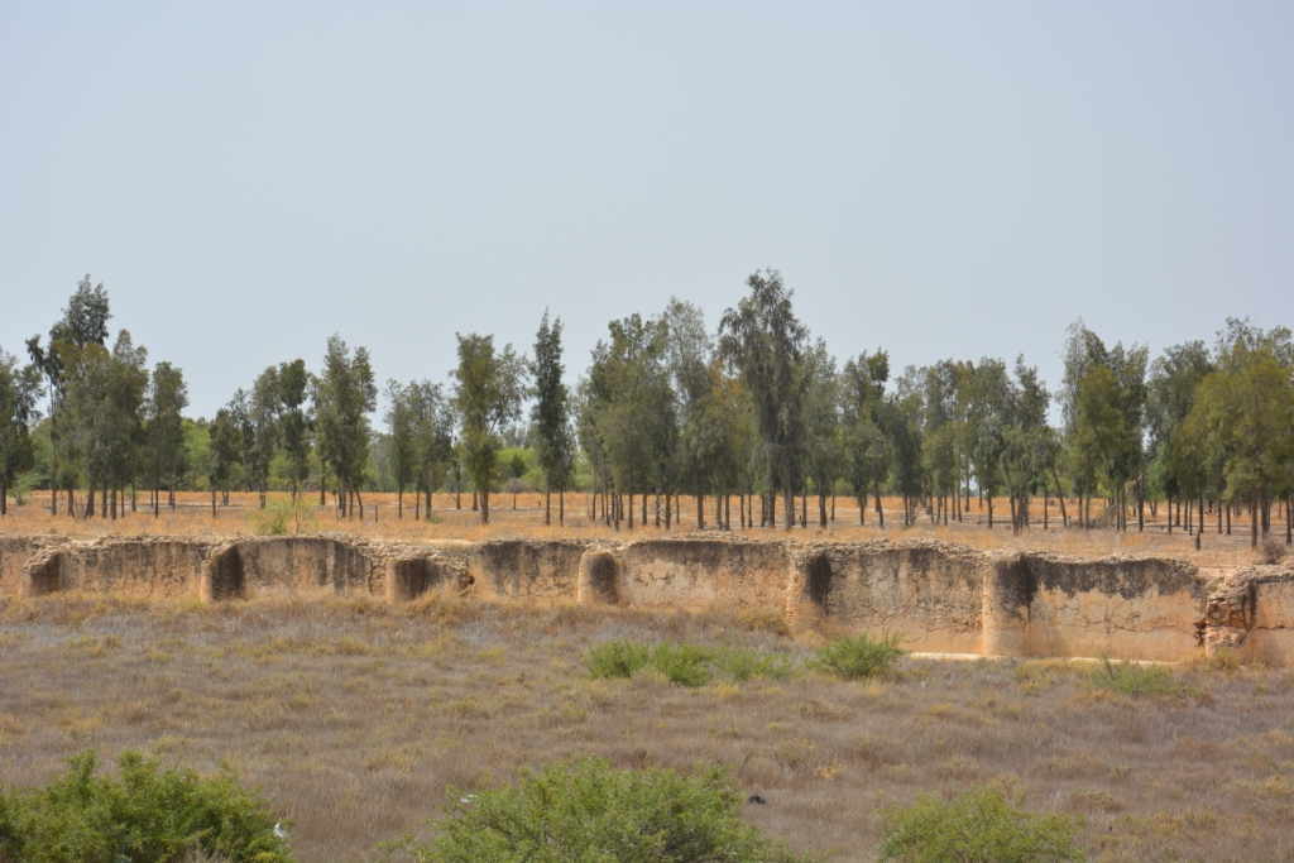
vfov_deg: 14.7
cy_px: 432
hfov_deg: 21.9
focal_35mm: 93
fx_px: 3343
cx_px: 647
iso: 100
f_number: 9
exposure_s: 1/320
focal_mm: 62
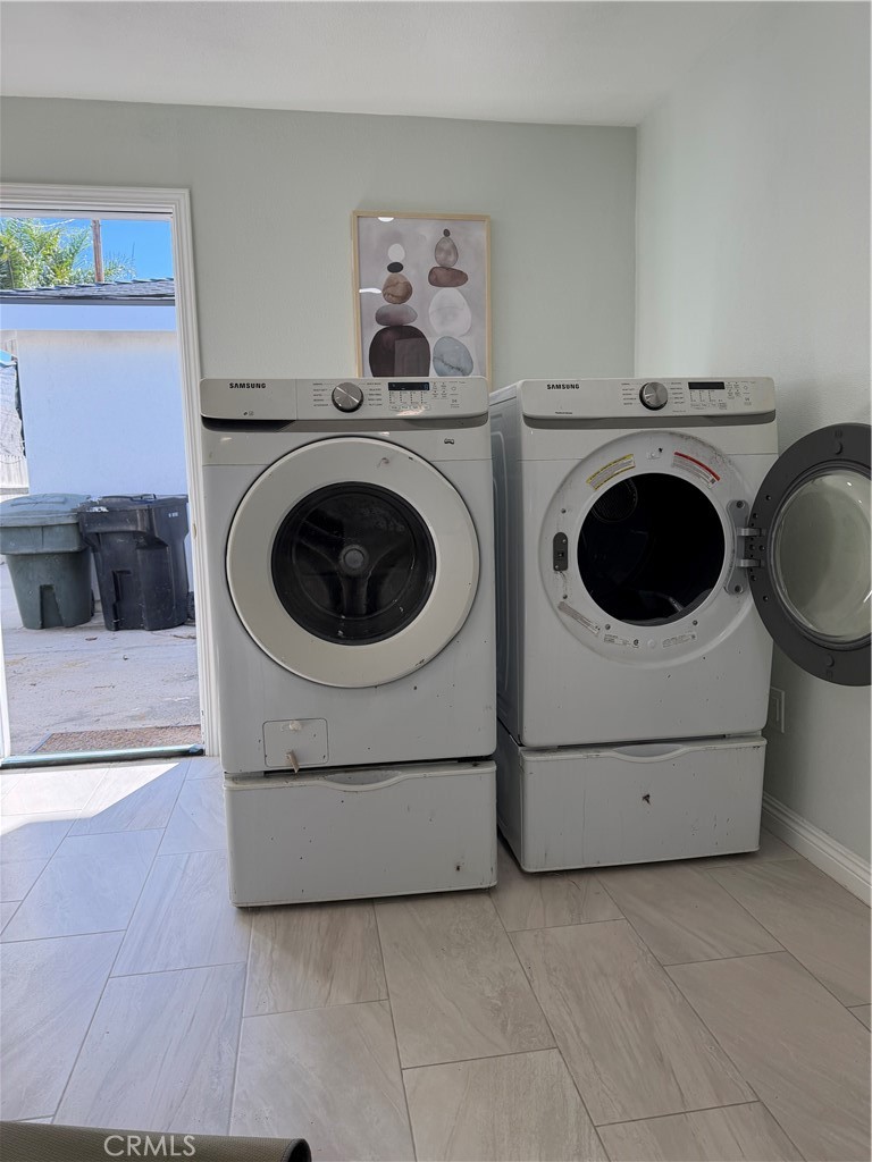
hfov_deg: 56.8
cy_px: 581
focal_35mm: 24
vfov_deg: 71.6
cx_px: 436
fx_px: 806
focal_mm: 6.76
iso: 100
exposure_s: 1/555
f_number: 1.78
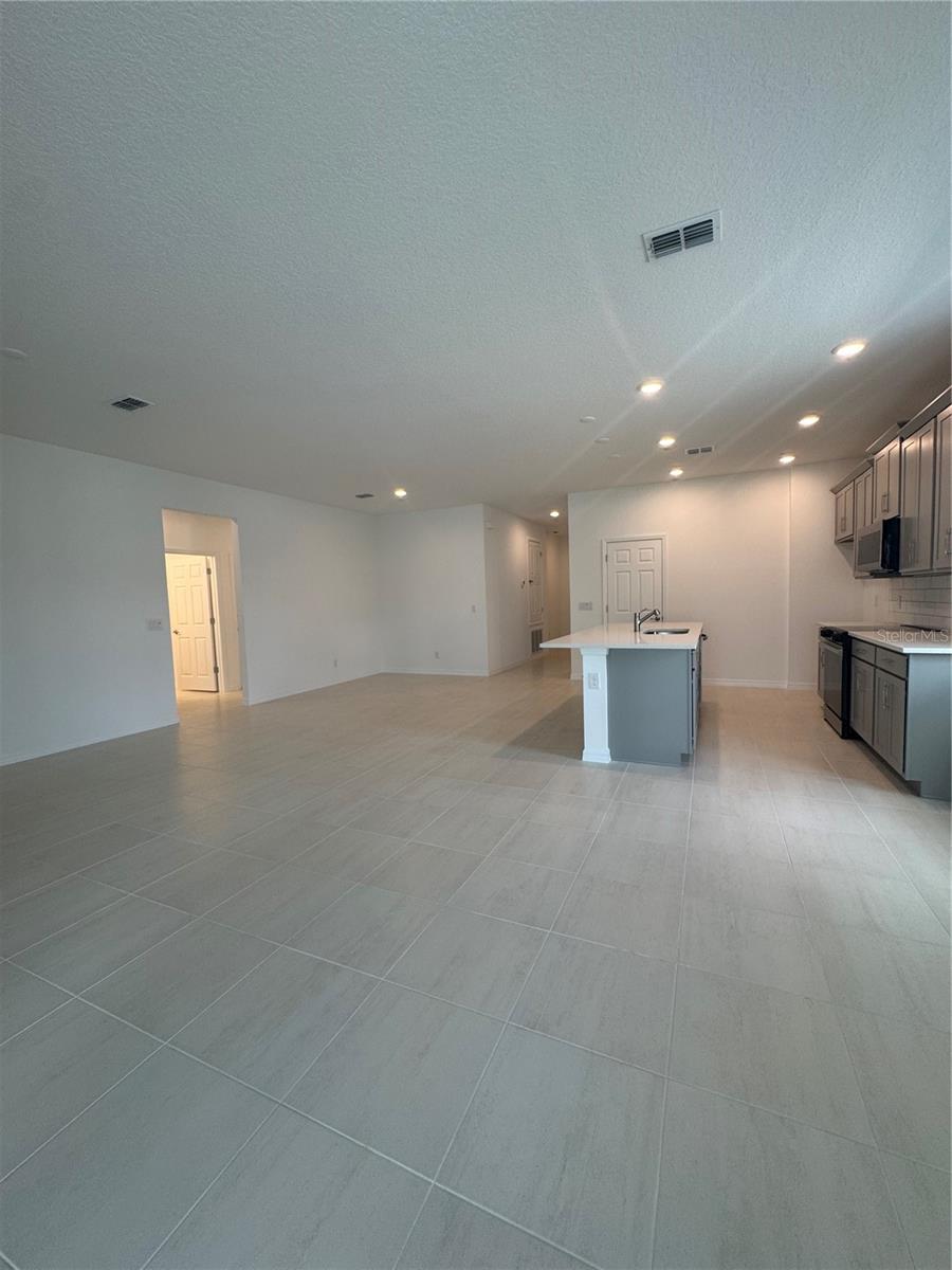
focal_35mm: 14
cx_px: 476
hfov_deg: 85.7
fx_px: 513
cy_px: 635
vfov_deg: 102.1
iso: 100
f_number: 2.2
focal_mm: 2.22
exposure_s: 1/120
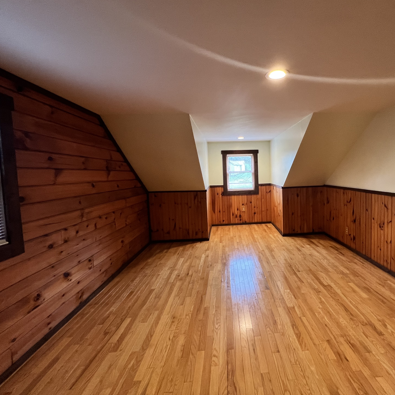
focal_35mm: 16
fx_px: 207
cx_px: 242
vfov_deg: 87.4
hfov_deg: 86.1
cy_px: 189
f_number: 1.8
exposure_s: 1/60
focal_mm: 1.57
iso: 320
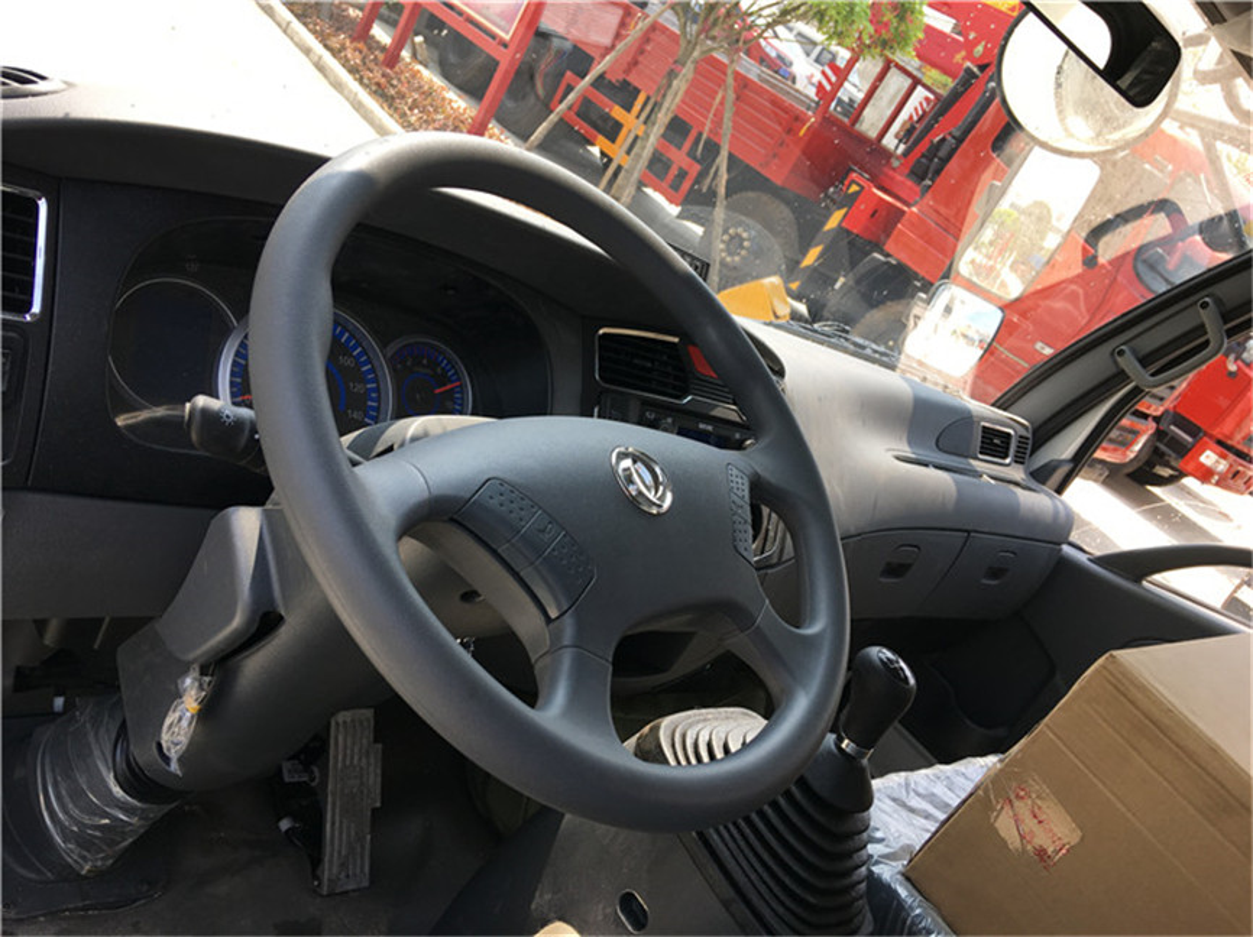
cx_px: 626
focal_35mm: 29
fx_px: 1049
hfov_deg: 61.7
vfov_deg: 48.2
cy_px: 468
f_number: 2.2
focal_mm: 4.15
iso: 25
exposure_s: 1/354
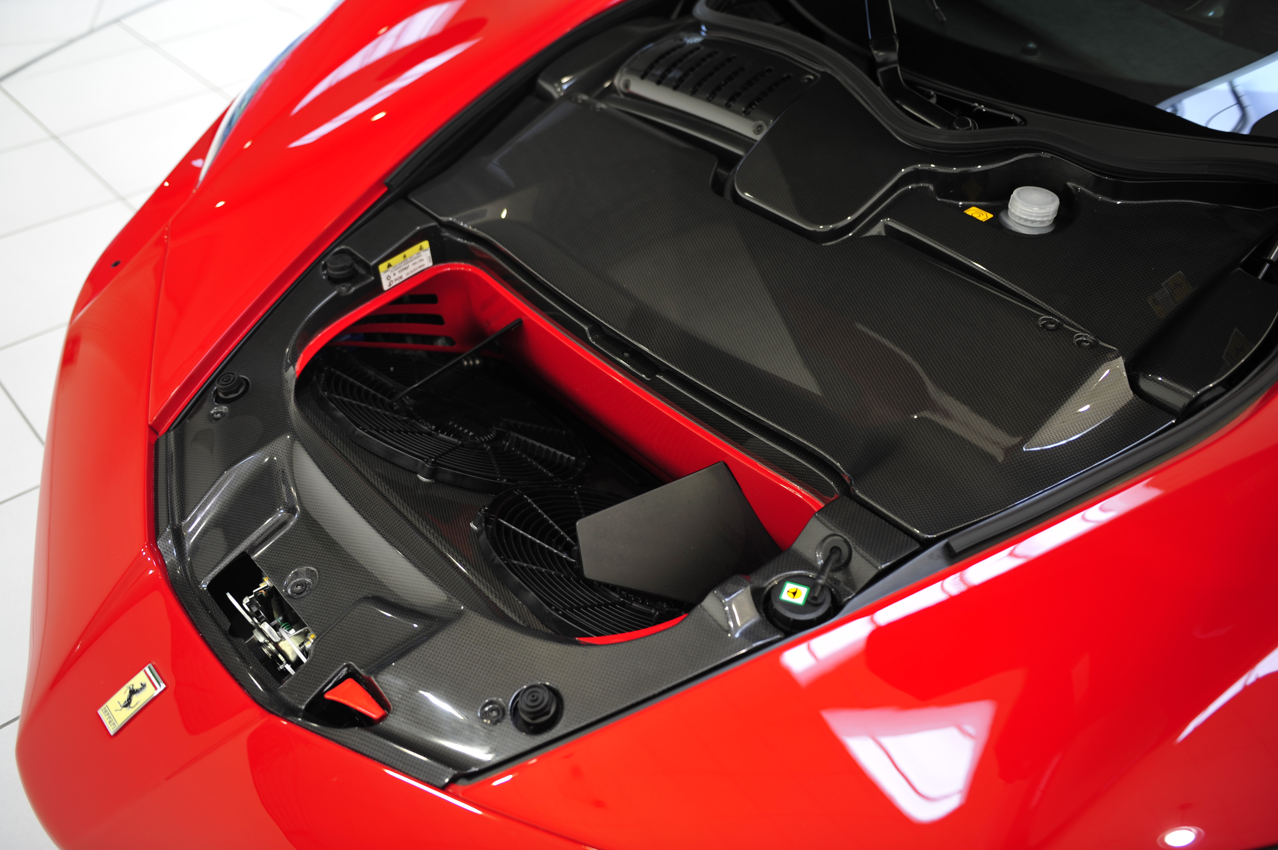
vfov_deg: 41.1
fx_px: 1135
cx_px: 639
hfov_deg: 58.7
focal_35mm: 32
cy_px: 425
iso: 200
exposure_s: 1/5
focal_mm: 32
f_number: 2.8
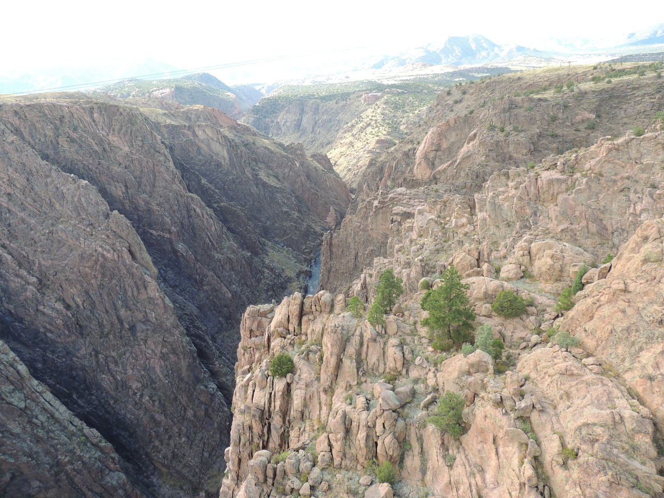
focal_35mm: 24
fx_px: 460
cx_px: 332
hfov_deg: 71.6
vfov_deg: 56.8
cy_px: 249
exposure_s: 1/125
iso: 100
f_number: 3
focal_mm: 4.3
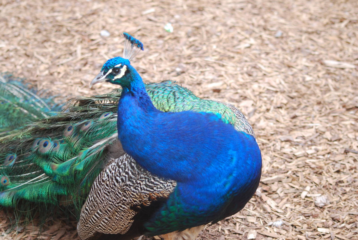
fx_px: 1165
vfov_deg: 11.7
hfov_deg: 17.5
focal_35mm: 117
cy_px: 120
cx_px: 179
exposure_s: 1/125
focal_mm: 78
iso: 220
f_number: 4
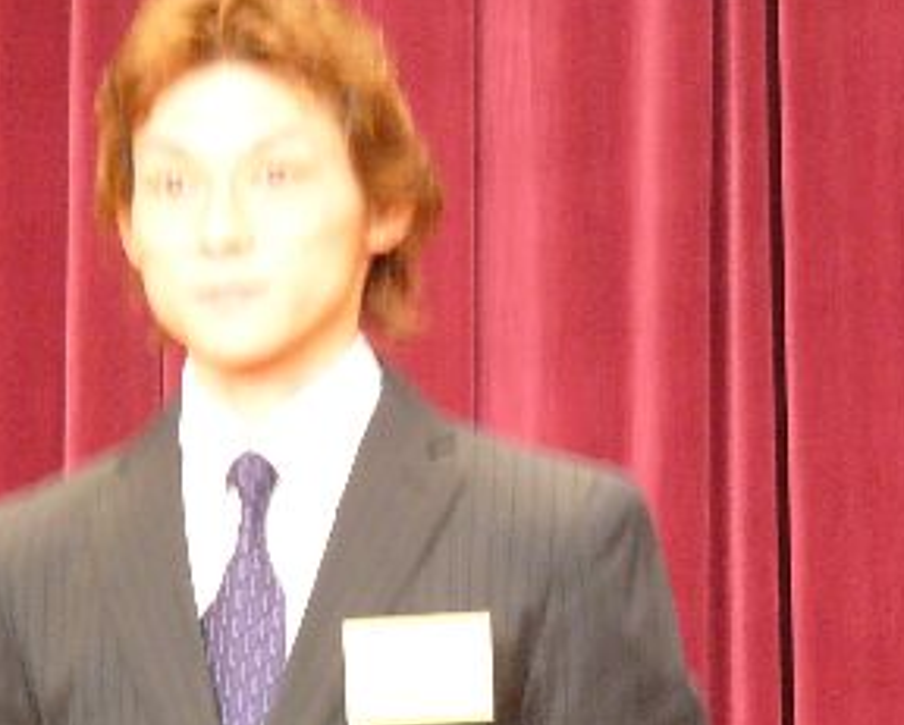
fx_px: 9695
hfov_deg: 5.3
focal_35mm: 362
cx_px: 370
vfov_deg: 4.3
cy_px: 537
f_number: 2.8
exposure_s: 1/13
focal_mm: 27.9
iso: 200
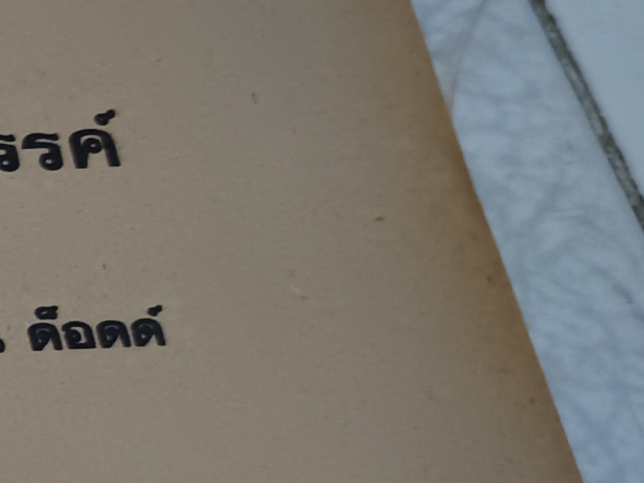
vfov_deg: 12.3
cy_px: 375
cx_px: -666
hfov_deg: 13.8
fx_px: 2232
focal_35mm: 120
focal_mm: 5.31
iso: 1016
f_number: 1.7
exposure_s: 1/50
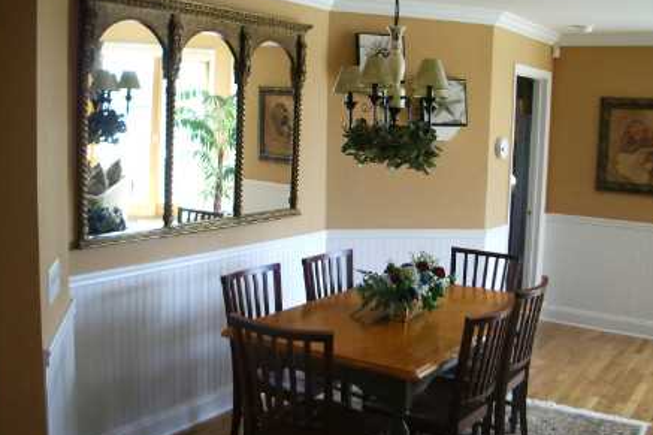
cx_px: 341
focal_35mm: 40
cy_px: 221
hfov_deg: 48.5
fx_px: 725
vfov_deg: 33.4
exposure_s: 1/40
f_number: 2.6
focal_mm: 5.8
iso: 200
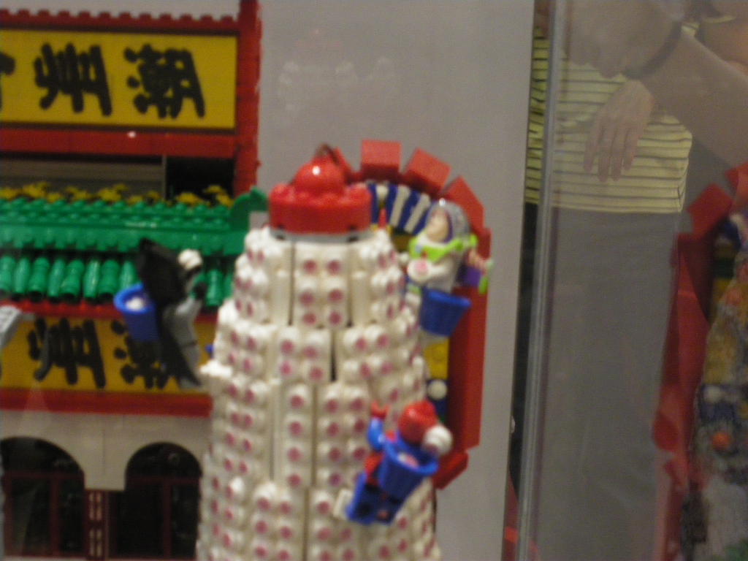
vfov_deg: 23.7
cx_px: 374
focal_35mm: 62
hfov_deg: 31.2
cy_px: 280
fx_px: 1340
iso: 400
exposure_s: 1/40
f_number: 4.6
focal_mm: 11.1
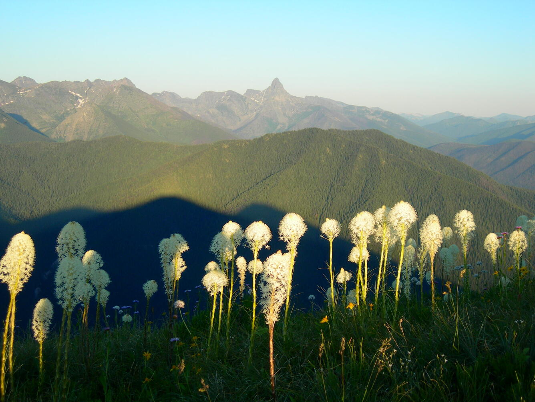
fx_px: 943
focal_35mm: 61
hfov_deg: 31.7
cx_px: 268
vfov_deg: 24.0
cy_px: 201
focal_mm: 12.7
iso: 50
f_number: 3.5
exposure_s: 1/305
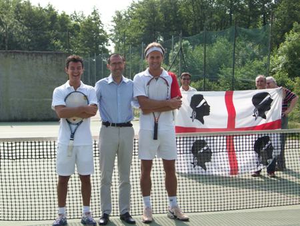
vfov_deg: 22.3
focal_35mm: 66
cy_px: 113
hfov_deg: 29.4
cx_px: 150
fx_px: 572
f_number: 4.1
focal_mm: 11
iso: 64
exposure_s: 1/365
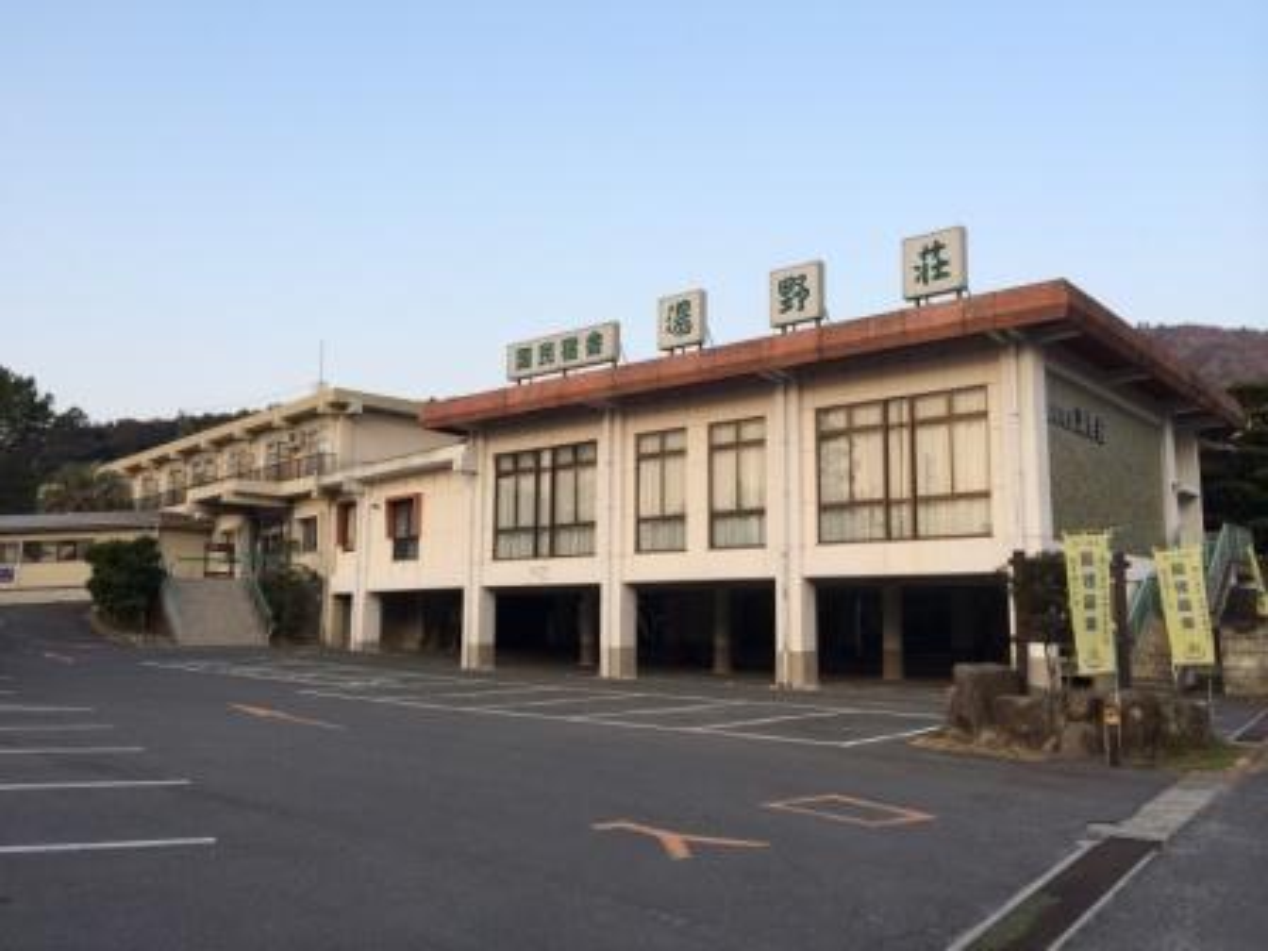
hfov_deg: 60.0
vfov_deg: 46.8
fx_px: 1099
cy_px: 476
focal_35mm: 30
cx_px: 634
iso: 32
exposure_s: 1/351
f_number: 2.2
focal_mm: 4.12
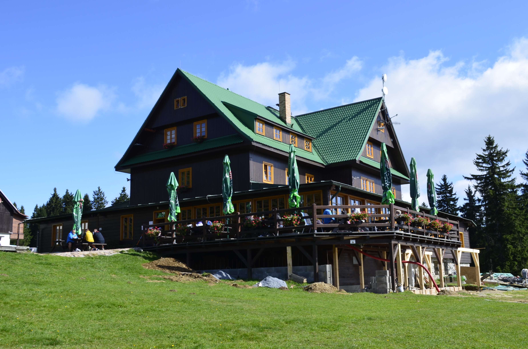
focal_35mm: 36
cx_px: 264
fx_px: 527
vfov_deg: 36.7
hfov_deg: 53.2
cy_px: 174
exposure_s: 1/125
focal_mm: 24
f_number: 11
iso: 160
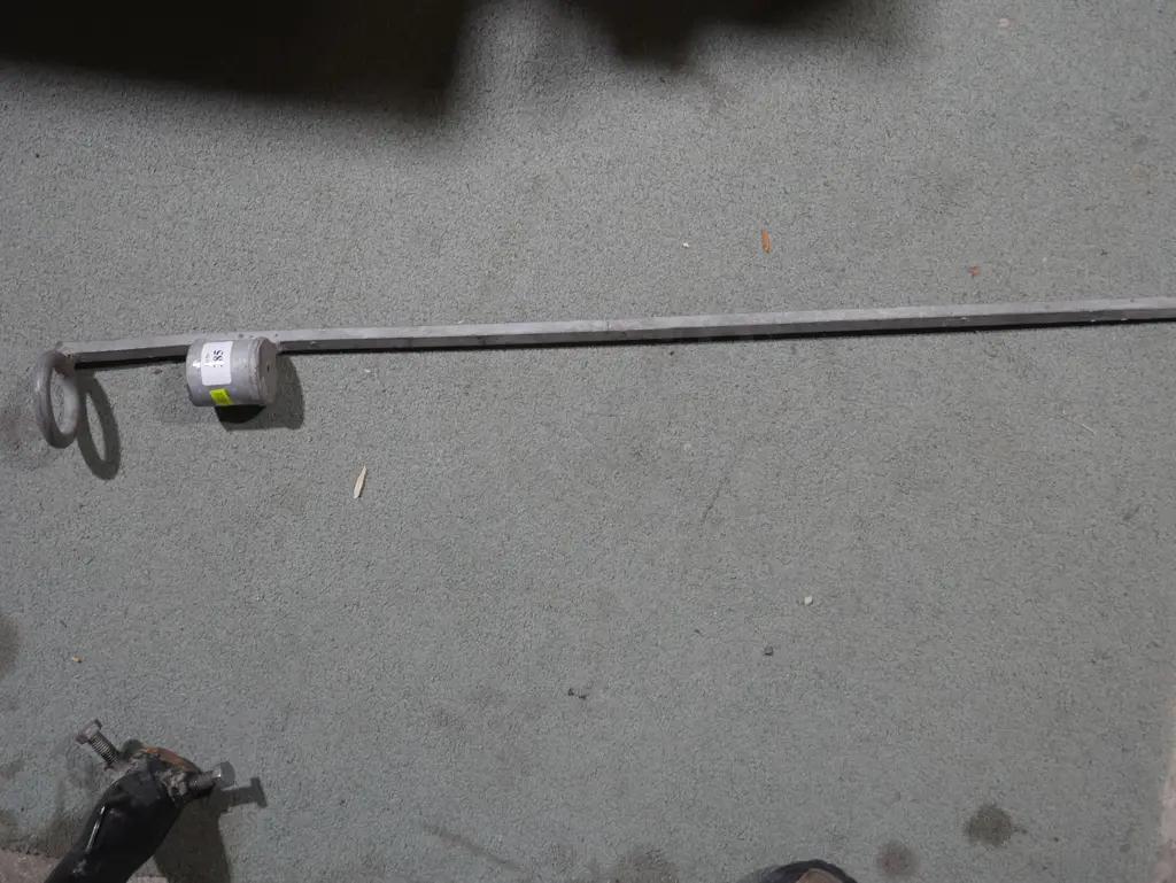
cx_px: 588
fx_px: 1292
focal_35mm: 38
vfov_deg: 37.8
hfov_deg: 49.0
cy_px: 442
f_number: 4.1
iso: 500
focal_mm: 19
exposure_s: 1/60
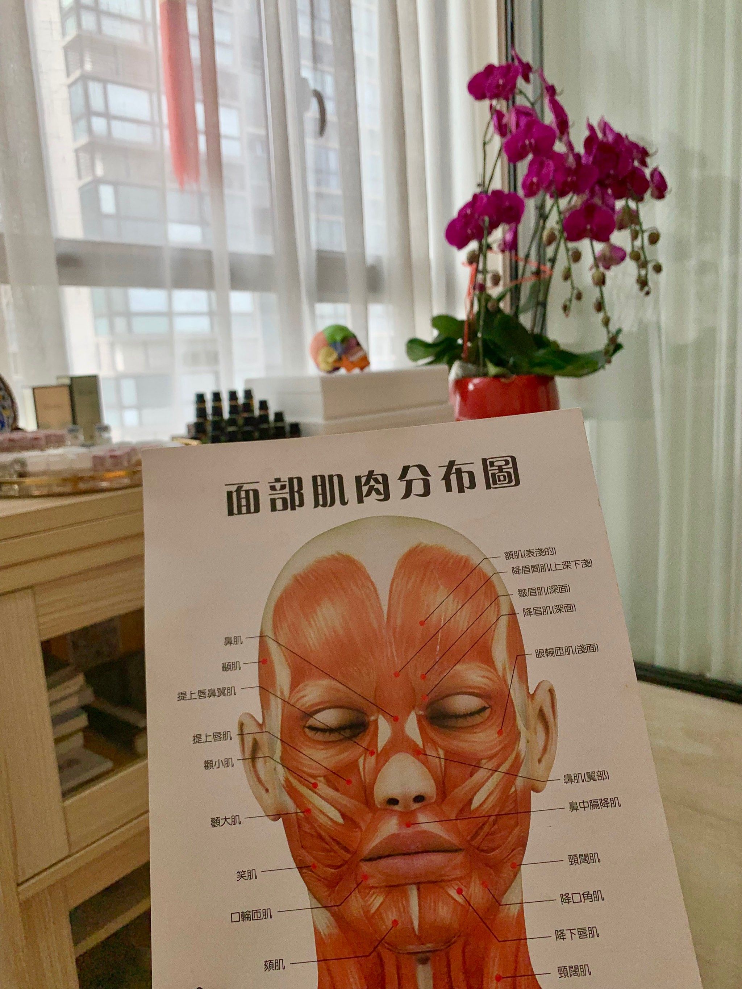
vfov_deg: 67.3
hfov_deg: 53.1
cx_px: 371
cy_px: 494
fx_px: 743
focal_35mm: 26
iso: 25
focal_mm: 4.25
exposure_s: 1/264
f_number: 1.8
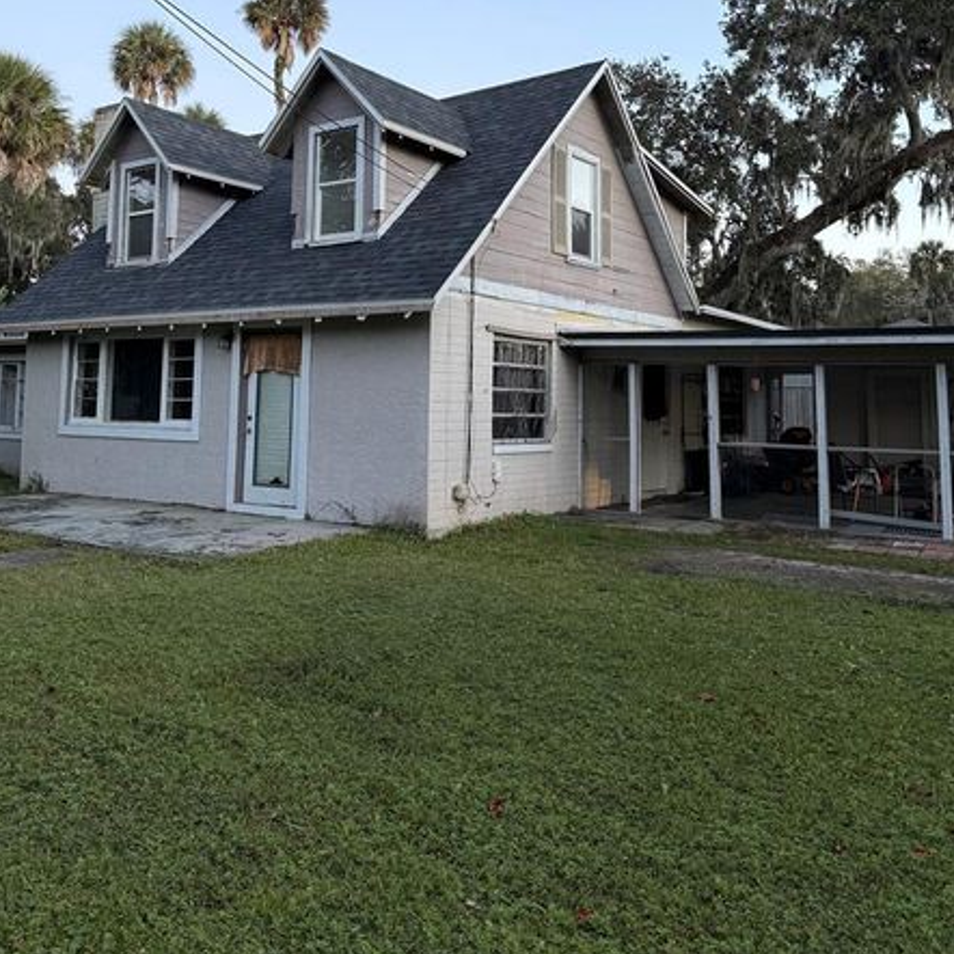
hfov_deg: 51.0
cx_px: 427
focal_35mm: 32
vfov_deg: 50.0
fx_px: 998
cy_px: 299
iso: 200
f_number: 1.78
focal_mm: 6.76
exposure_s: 1/63
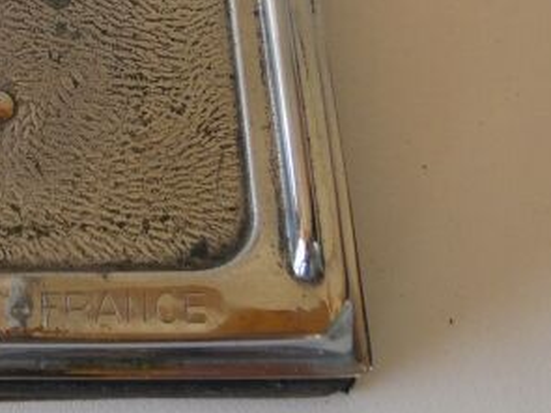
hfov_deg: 24.1
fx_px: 1209
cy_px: -69
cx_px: -49
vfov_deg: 18.5
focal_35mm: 76
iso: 100
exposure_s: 1/60
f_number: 2.8
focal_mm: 4.6
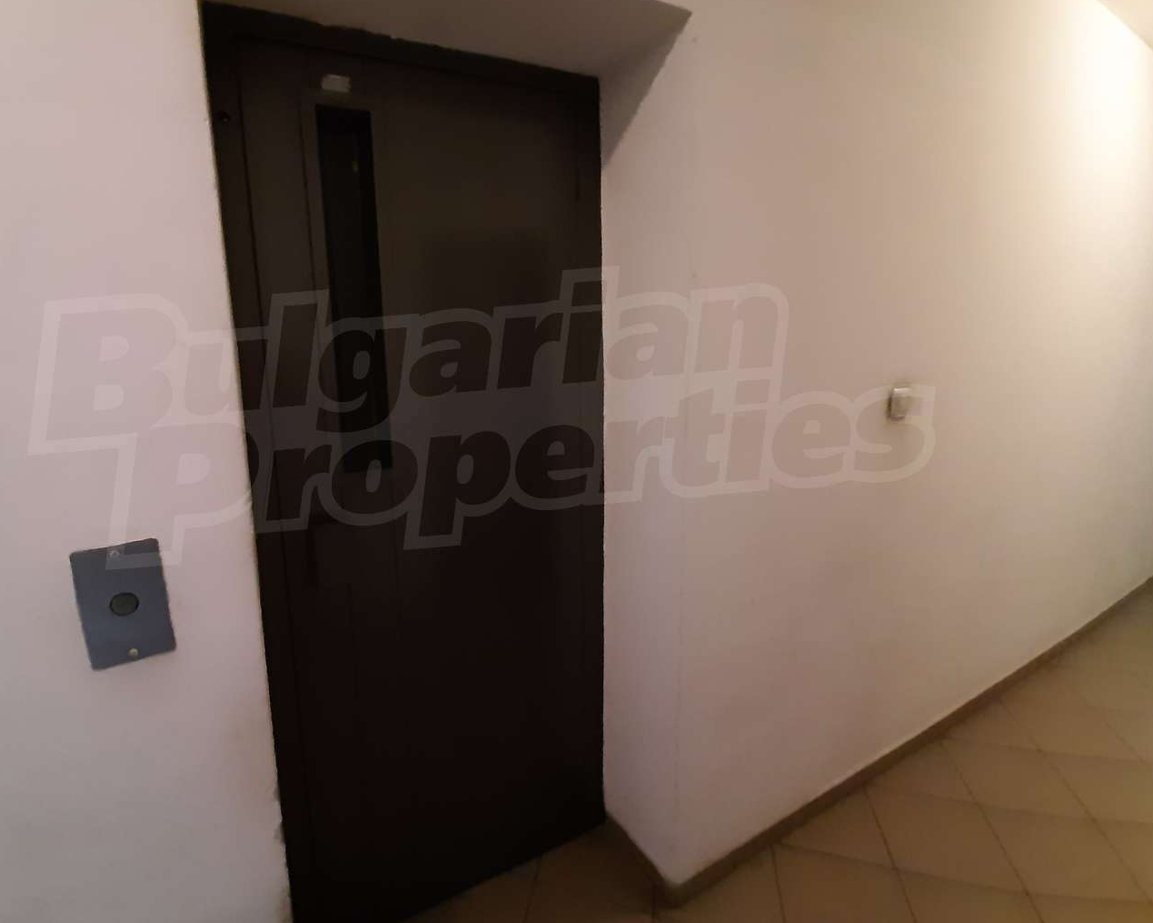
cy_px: 418
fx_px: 512
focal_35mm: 15
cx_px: 482
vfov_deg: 83.8
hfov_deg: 95.9
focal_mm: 1.42
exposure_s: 1/20
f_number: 2.2
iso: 640
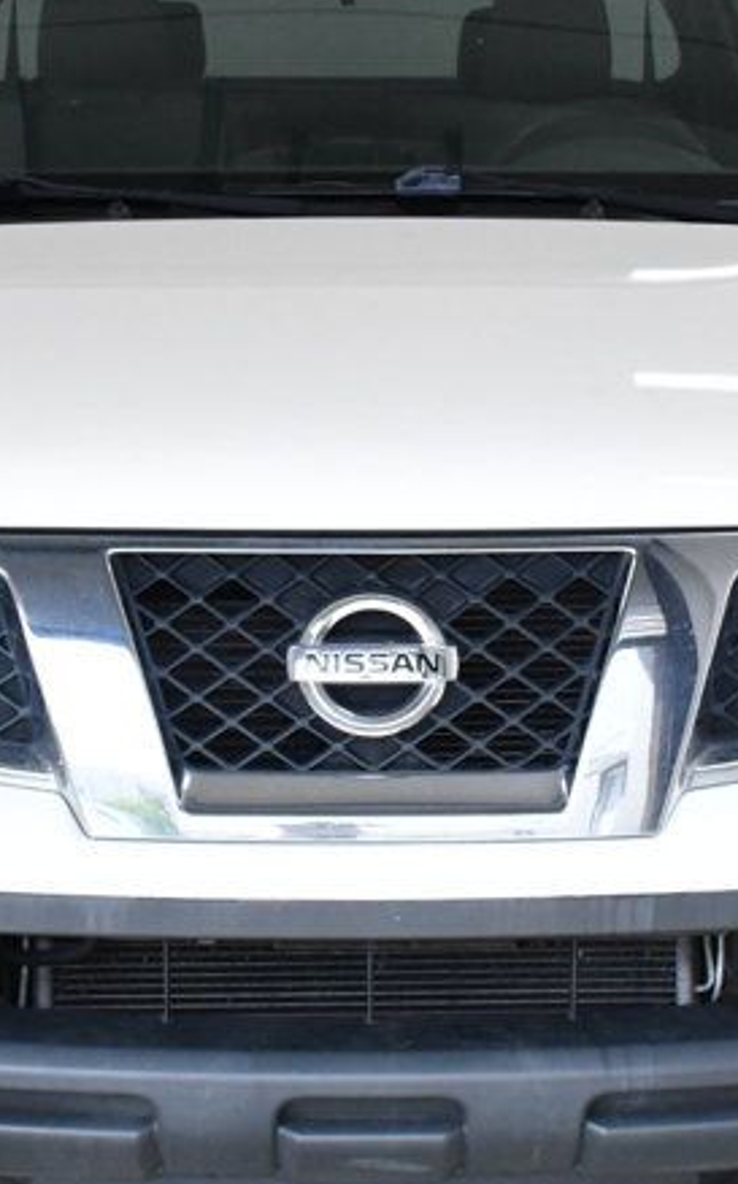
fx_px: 2999
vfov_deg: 22.3
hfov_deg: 14.0
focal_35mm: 93
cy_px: 460
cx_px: 378
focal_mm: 26
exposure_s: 1/500
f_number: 11
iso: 2500
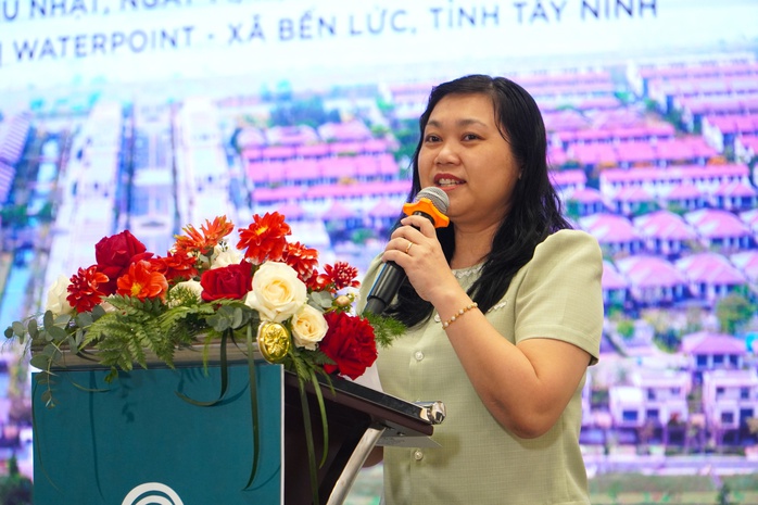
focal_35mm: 158
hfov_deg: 13.0
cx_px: 379
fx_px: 3315
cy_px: 252
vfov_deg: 8.7
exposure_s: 1/200
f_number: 4
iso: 1000
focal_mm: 105
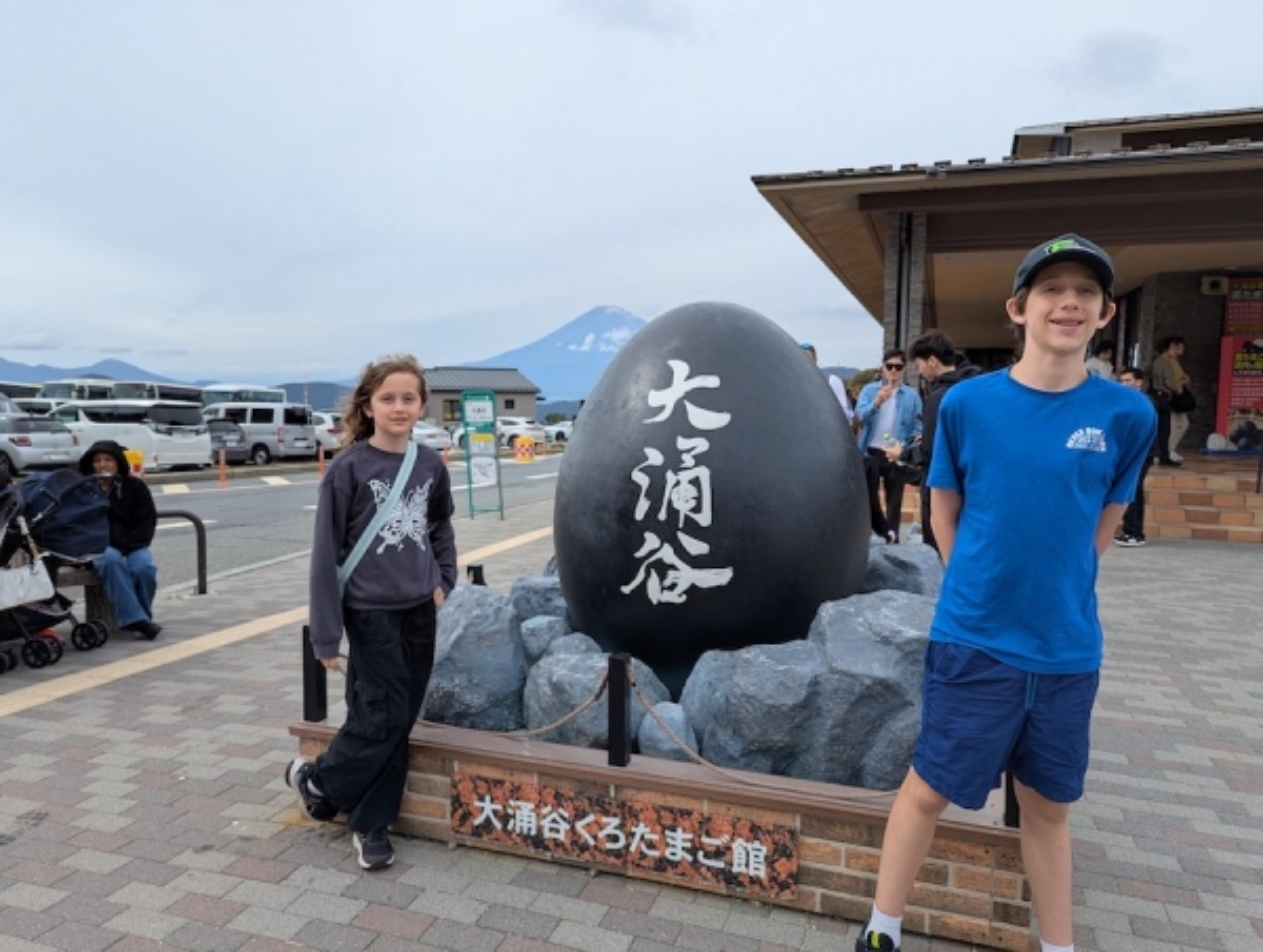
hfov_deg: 71.5
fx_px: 877
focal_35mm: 24
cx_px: 632
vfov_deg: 57.0
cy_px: 476
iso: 47
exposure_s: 1/1529
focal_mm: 6.81
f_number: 1.85
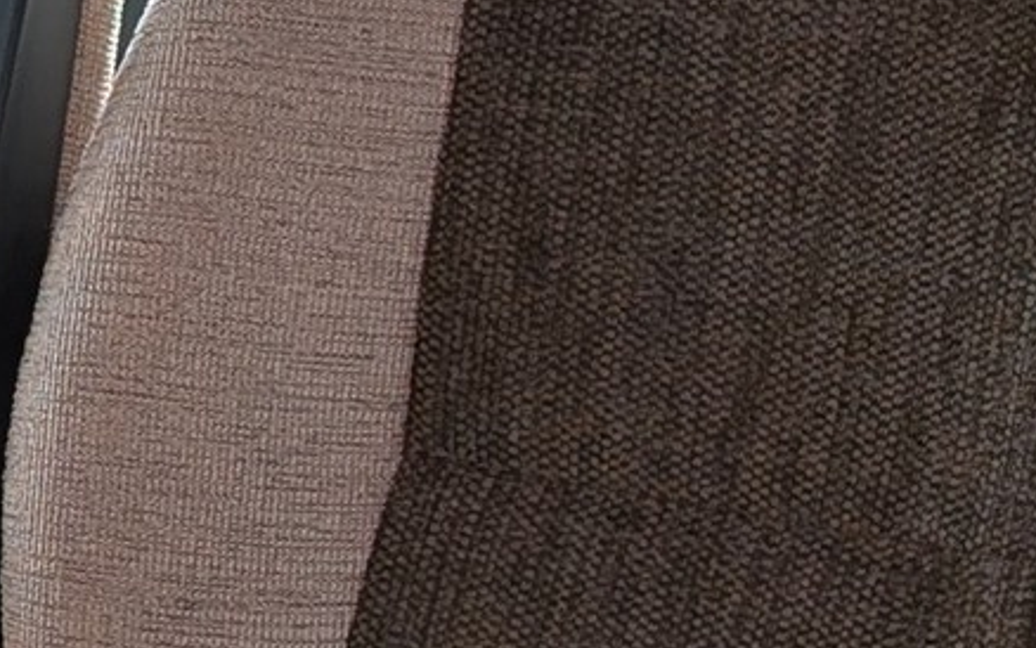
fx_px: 6863
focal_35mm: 243
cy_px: 279
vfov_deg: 5.4
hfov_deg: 8.3
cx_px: -823
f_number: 1.68
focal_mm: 6.9
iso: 20
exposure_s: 1/151
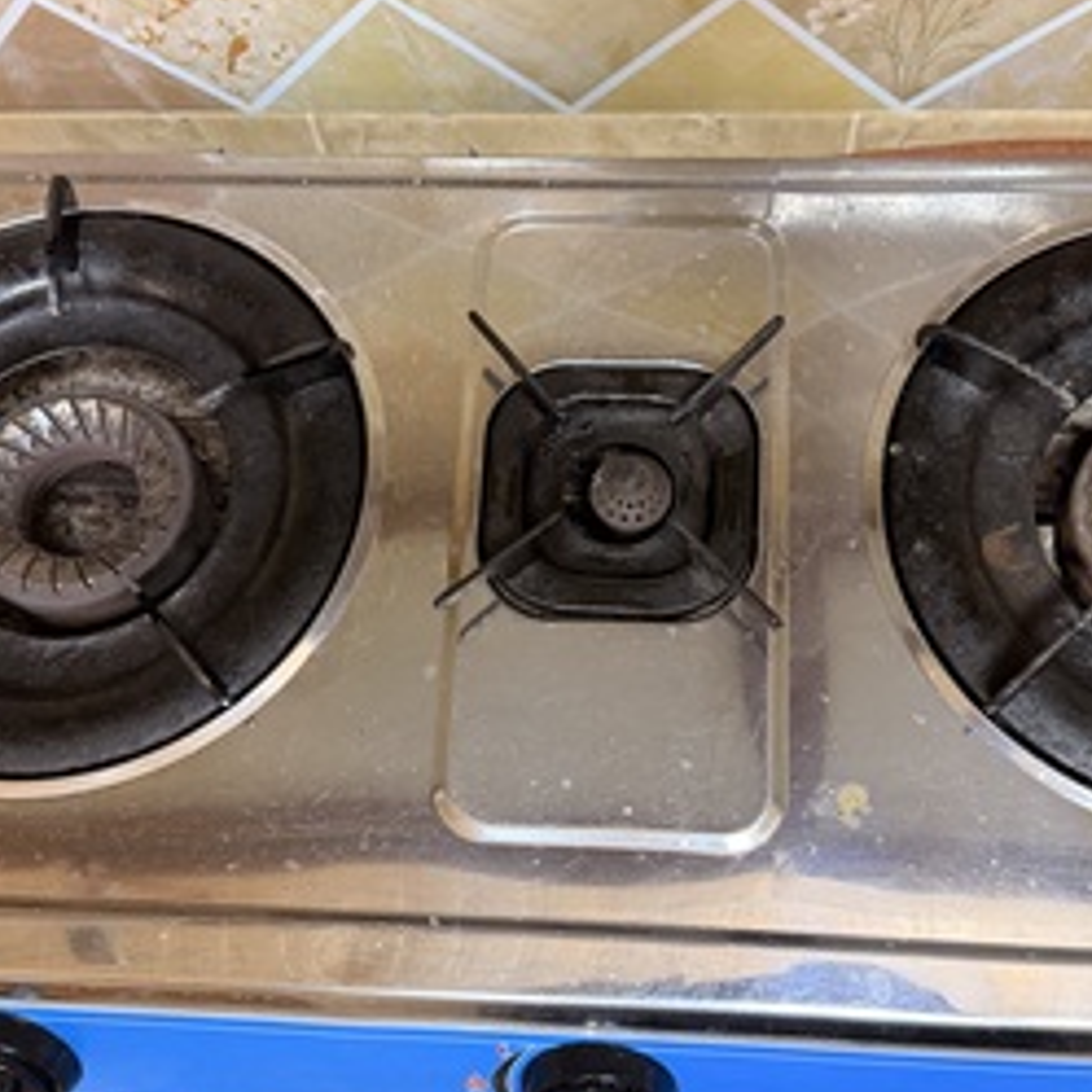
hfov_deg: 42.8
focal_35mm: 39
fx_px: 1392
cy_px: 577
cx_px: 577
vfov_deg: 42.8
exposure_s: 1/60
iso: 500
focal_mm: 6.76
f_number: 1.78
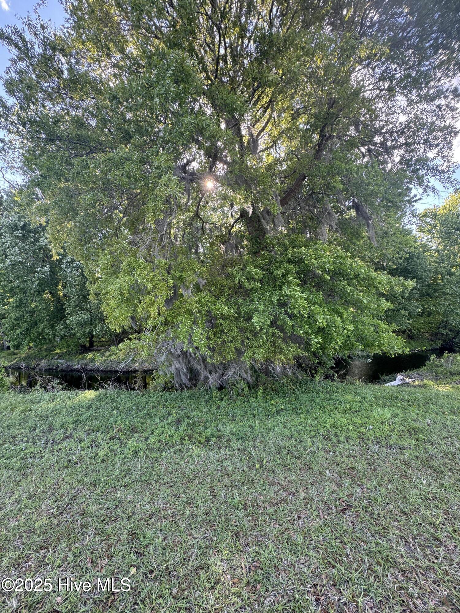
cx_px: 230
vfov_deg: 102.1
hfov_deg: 85.7
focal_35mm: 14
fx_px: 248
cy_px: 306
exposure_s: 1/99
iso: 64
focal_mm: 2.22
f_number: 2.2
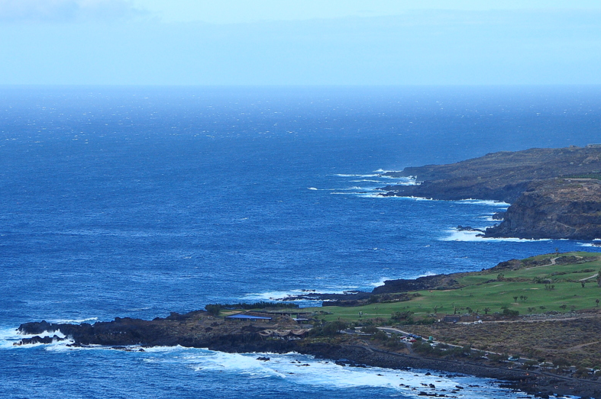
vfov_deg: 7.5
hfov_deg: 11.2
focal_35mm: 183
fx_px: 3052
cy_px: 171
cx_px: 249
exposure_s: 1/1000
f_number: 8
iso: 400
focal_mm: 80
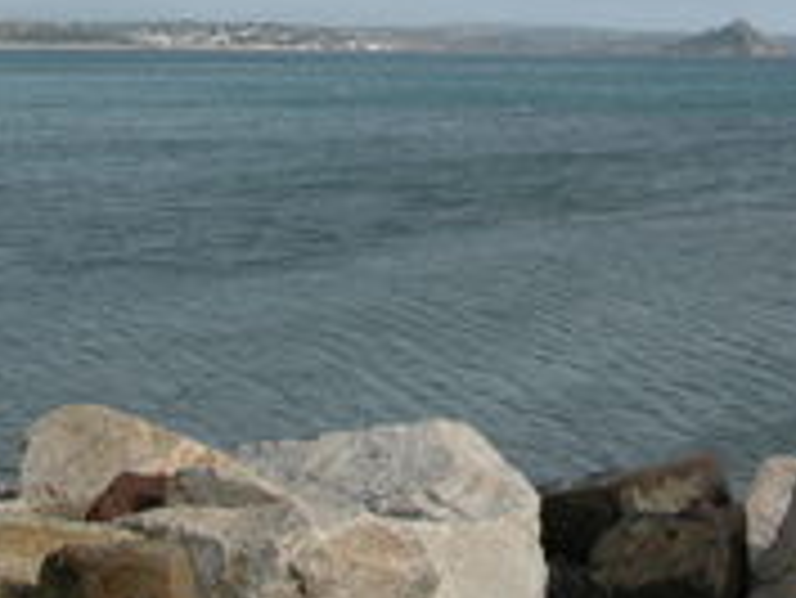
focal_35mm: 79
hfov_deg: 24.4
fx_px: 1818
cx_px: 607
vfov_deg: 18.3
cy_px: 36
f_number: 7.1
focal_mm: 8.9
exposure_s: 1/343
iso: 100
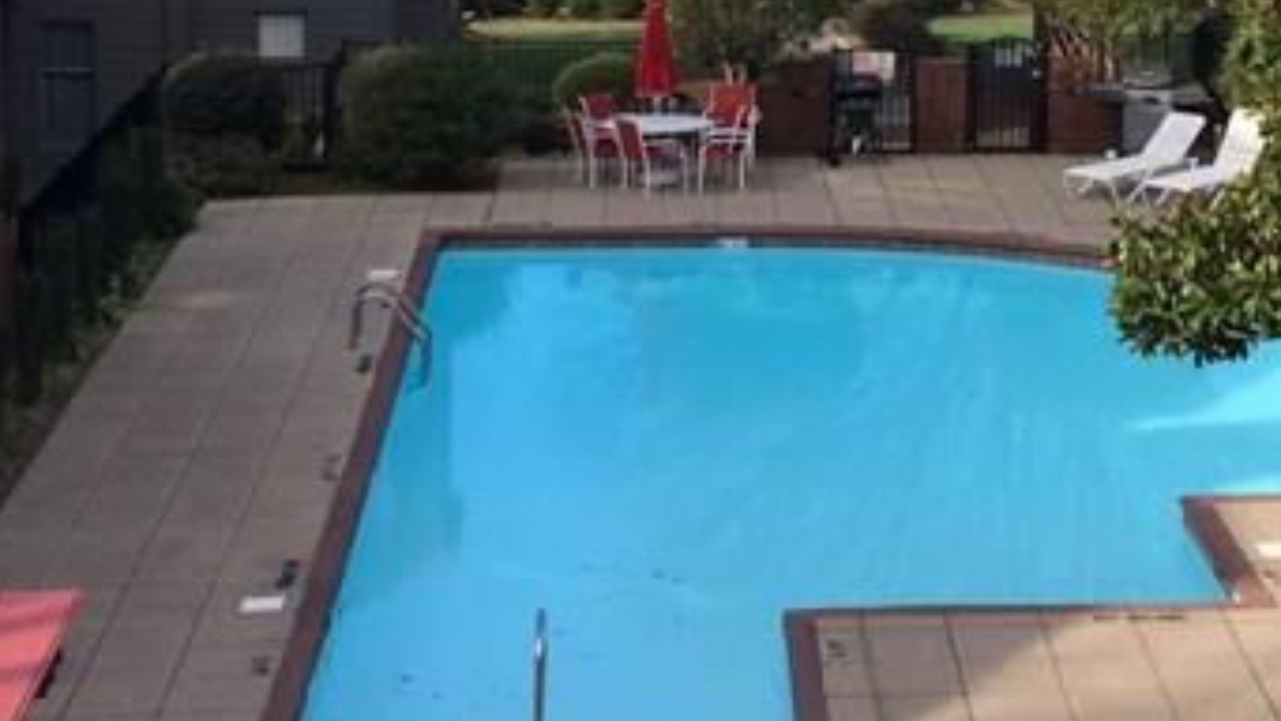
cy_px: -203
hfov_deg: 22.3
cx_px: 943
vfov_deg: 12.4
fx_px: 3228
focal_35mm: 95
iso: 32
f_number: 2.2
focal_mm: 4.15
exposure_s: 1/933
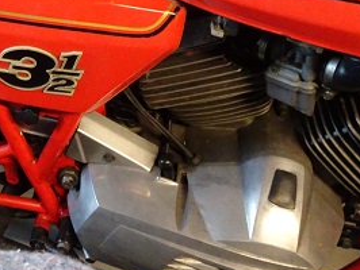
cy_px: -1
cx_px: -15
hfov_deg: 32.7
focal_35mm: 53
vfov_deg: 26.1
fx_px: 552
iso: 1000
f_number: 3.5
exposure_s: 1/30
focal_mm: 4.1
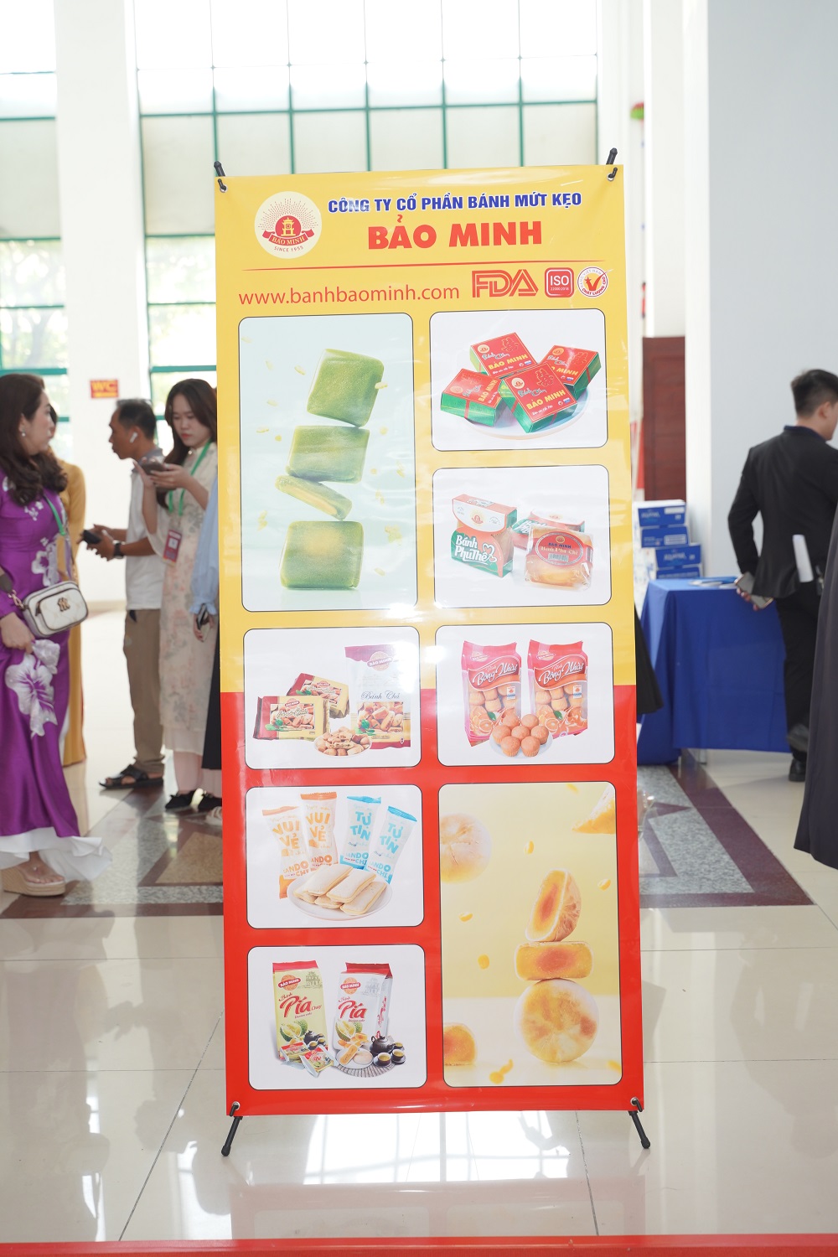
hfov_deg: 30.5
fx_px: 1536
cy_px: 628
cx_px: 419
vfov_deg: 44.5
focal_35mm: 44
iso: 1000
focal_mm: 44
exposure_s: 1/160
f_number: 4
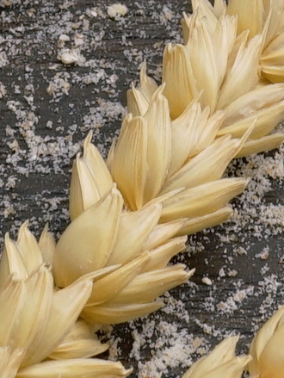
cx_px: 153
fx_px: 4162
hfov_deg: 3.9
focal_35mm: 381
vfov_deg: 5.0
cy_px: -572
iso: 100
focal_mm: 30
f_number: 8
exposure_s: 1/15
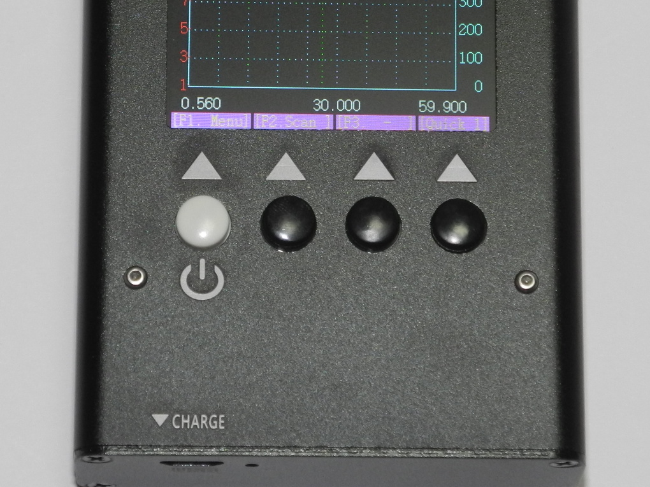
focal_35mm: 239
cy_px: 99
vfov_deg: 6.2
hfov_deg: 8.3
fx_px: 4488
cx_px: 280
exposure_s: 1/30
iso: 200
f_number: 4.5
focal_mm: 25.4
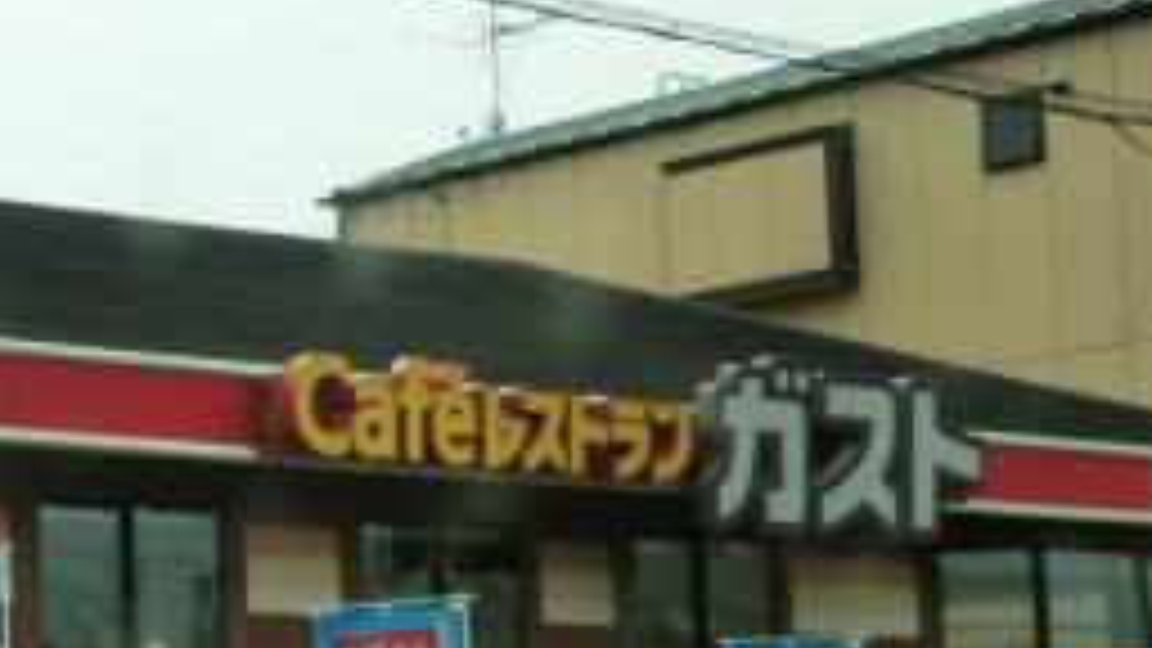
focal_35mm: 109
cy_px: 558
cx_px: -148
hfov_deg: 18.8
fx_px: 3330
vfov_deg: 11.1
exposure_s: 1/500
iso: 80
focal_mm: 7.1
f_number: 3.8
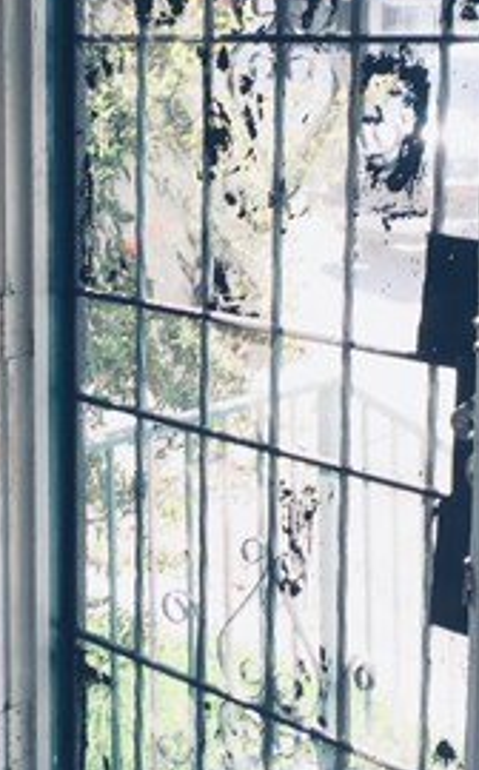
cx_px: 74
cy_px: 277
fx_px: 1530
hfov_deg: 17.6
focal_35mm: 73
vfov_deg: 28.1
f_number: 2.2
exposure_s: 1/40
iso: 25
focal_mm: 4.15
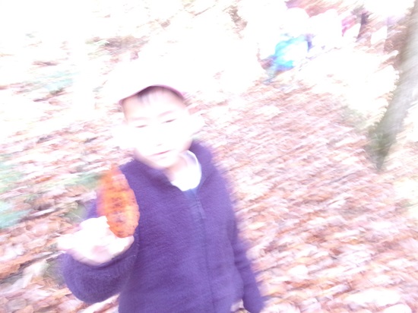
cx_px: 209
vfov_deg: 49.7
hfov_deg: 63.5
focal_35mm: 28
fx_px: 338
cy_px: 156
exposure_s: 1/17
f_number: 3.9
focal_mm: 5.1
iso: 451
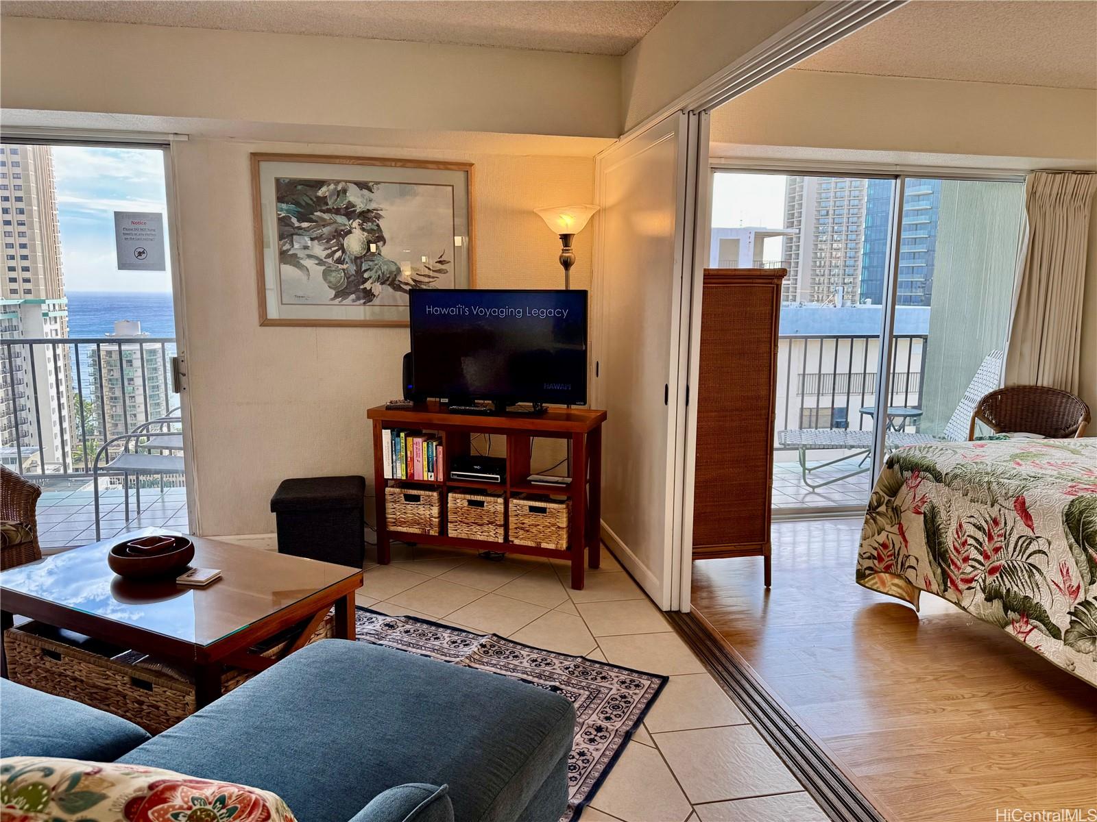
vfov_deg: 56.8
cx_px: 548
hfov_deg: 71.6
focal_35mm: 24
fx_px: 761
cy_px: 411
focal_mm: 6.76
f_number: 1.78
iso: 80
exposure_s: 1/120
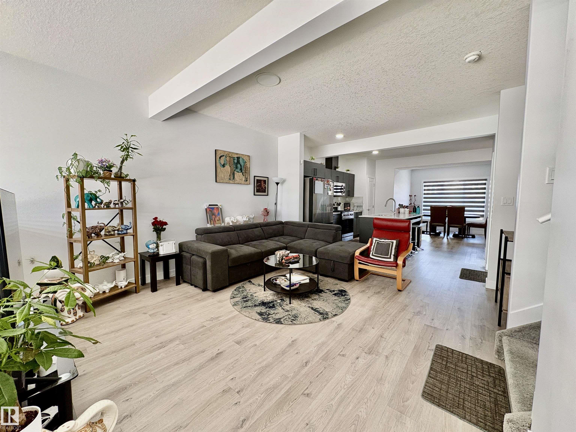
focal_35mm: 14
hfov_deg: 102.1
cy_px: 216
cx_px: 288
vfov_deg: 85.7
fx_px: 233
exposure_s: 1/60
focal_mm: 2.22
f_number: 2.2
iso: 160
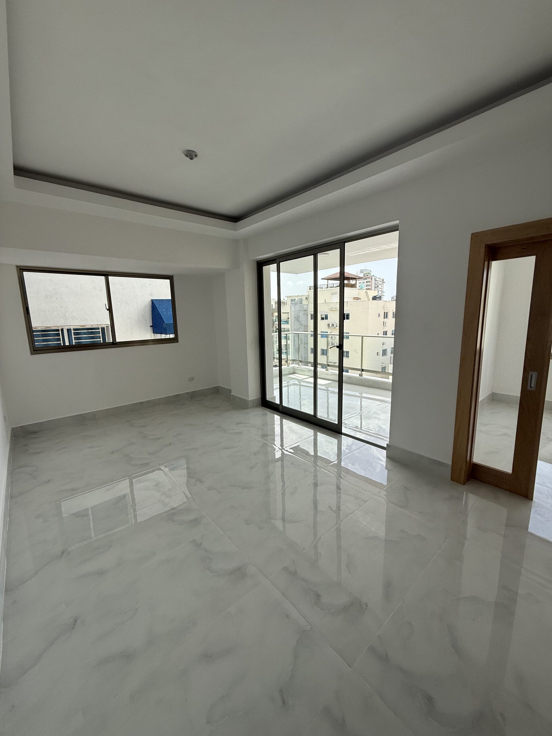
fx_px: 298
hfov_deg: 85.7
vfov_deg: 102.1
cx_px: 276
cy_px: 368
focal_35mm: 14
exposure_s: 1/820
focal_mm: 2.22
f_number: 2.2
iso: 50
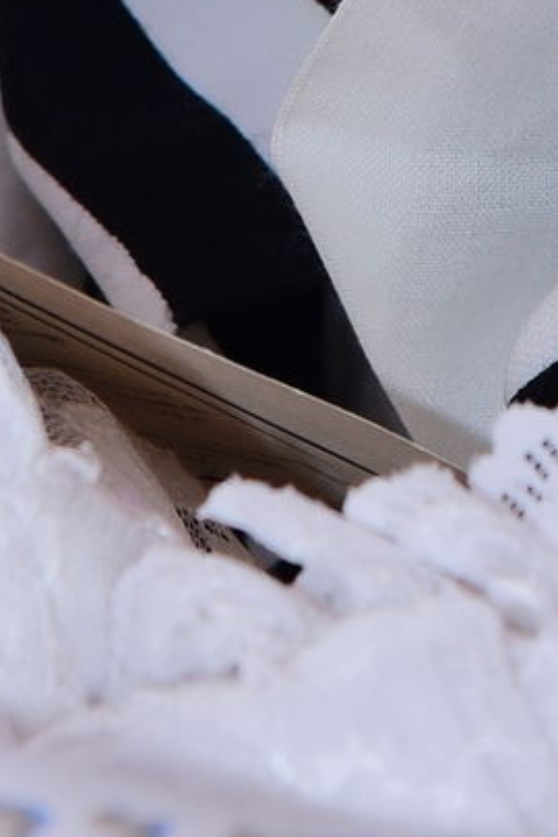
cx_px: 370
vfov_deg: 3.7
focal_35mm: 545
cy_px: -1211
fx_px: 12670
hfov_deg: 2.5
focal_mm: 105
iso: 1250
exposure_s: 1/160
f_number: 5.6
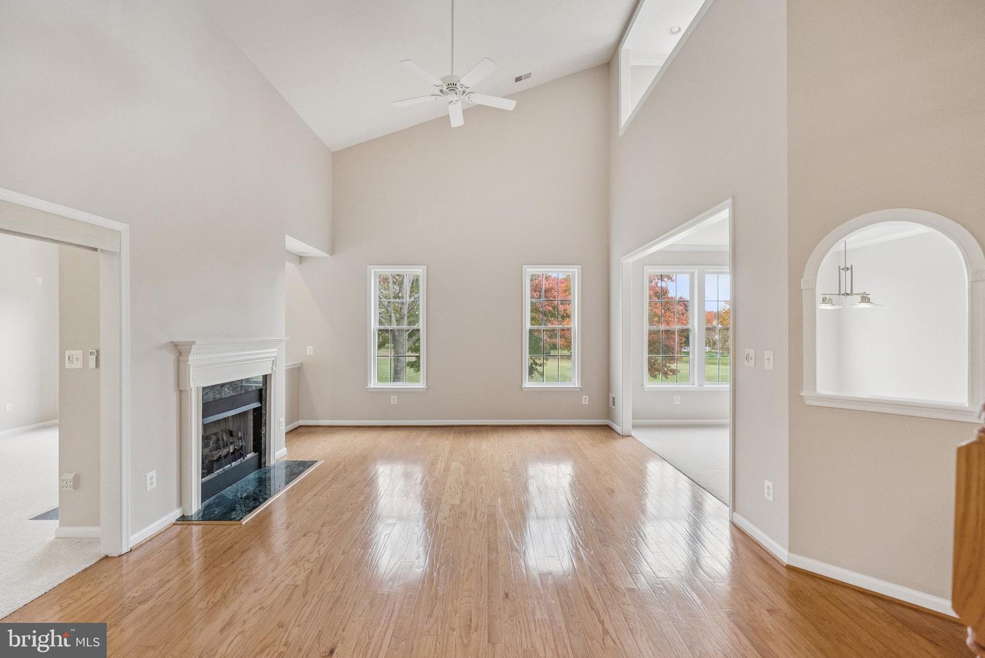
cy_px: 329
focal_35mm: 16
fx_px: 438
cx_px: 492
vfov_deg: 73.8
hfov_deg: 96.7
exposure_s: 1/125
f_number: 4
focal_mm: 16
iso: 2500
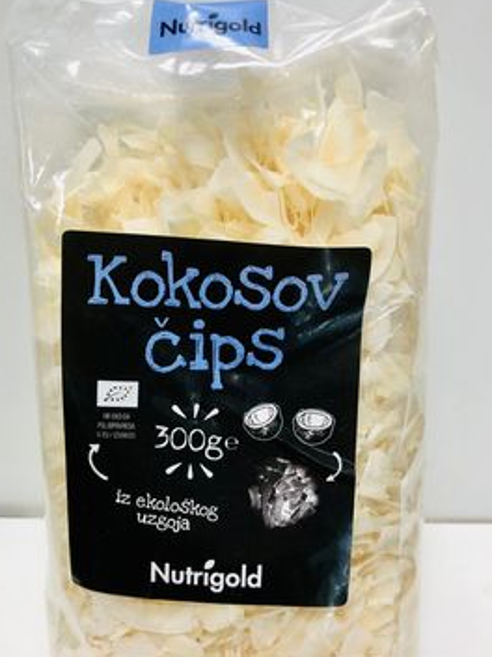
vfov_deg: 53.8
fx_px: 644
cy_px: 376
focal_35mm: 34
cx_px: 214
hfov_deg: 41.7
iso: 40
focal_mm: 4
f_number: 1.8
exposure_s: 1/33
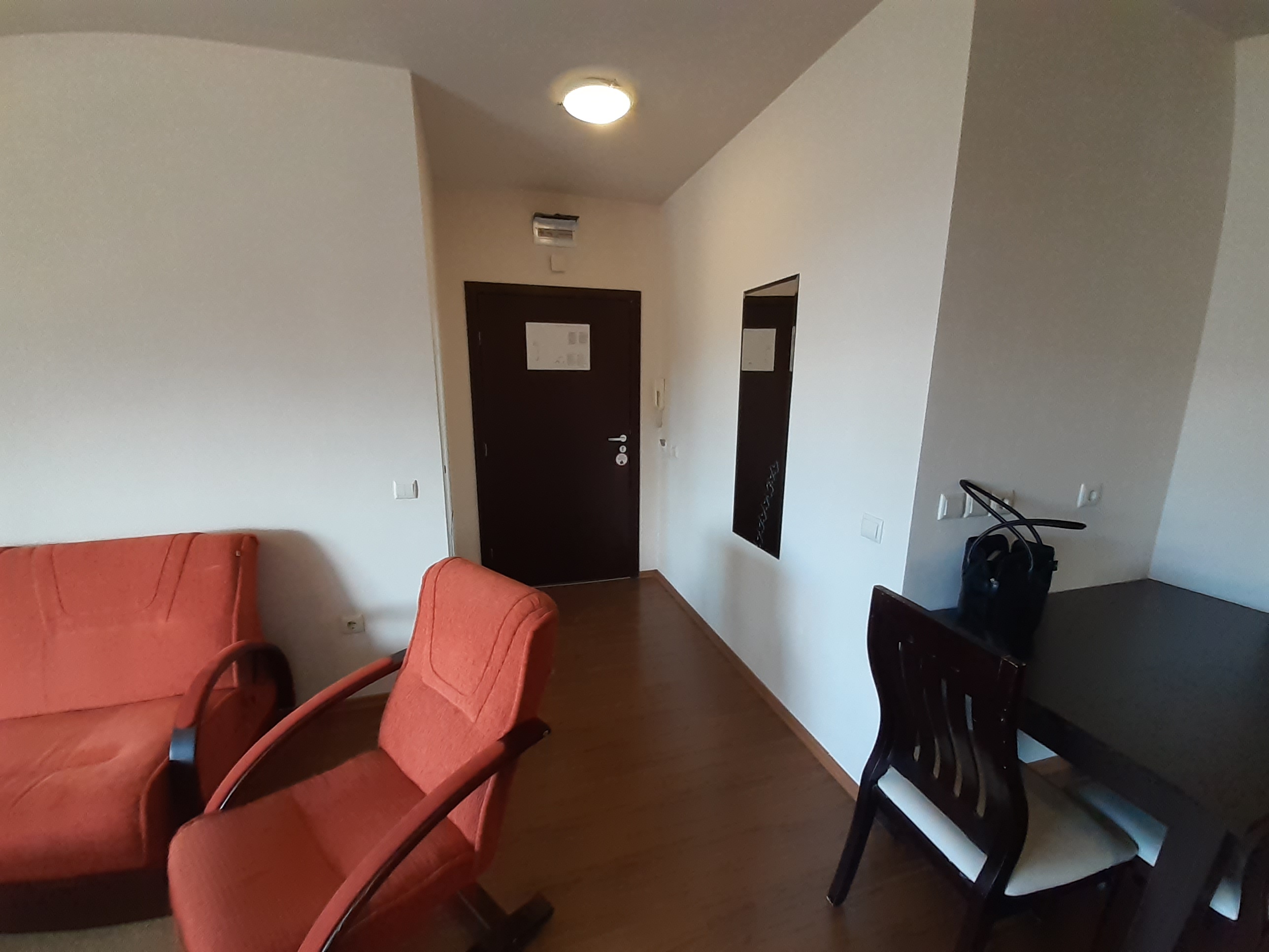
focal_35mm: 13
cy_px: 476
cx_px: 634
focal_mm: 1.13
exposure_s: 1/50
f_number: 2.2
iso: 125
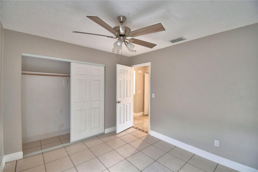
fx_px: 107
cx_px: 129
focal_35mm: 15
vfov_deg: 77.3
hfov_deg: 100.4
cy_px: 86
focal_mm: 10
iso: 450
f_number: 4.5
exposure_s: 1/30
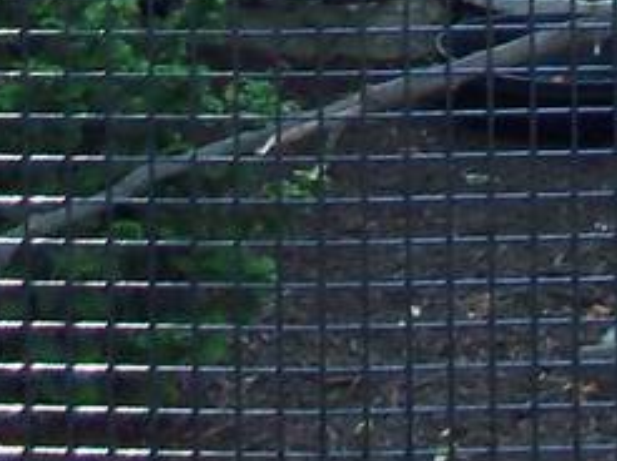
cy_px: -937
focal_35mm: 228
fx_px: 4060
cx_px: 105
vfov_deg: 6.0
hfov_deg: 8.7
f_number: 3
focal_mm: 6.3
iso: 80
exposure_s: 1/30
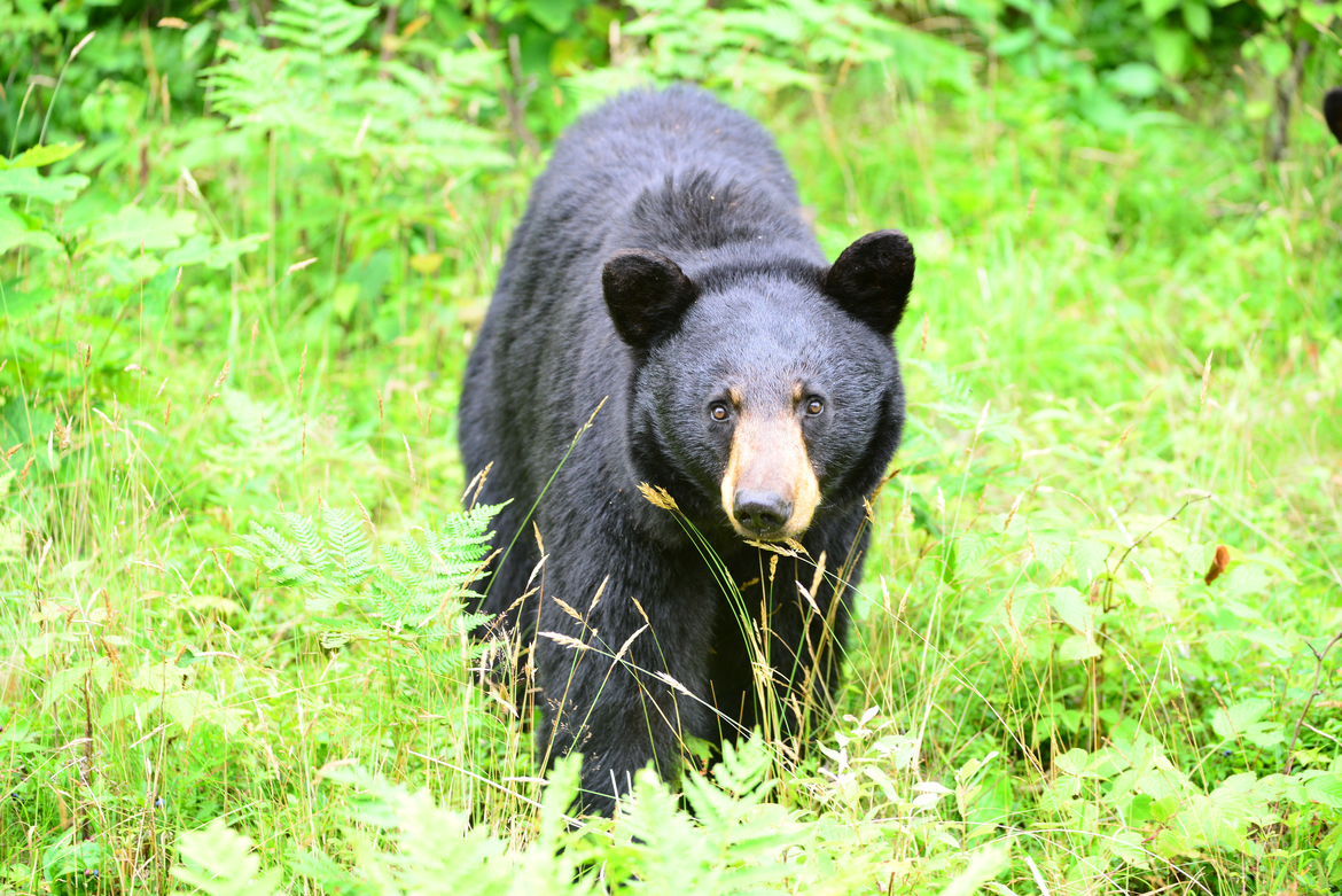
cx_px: 671
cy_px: 448
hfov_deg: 10.3
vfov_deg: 6.9
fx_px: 7458
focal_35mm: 200
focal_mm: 200
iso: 640
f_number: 4
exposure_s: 1/200
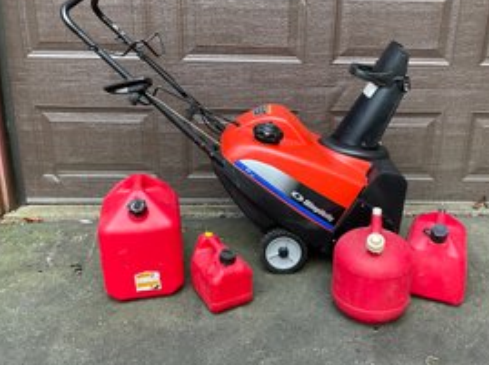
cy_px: 175
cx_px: 274
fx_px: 522
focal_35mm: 37
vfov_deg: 38.6
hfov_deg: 50.1
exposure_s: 1/100
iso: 40
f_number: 1.8
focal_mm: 3
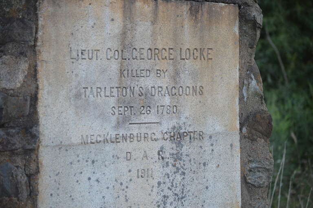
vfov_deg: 8.7
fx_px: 1368
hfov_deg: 13.0
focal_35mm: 158
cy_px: 104
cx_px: 156
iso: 1600
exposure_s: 1/1250
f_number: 4.5
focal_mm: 105
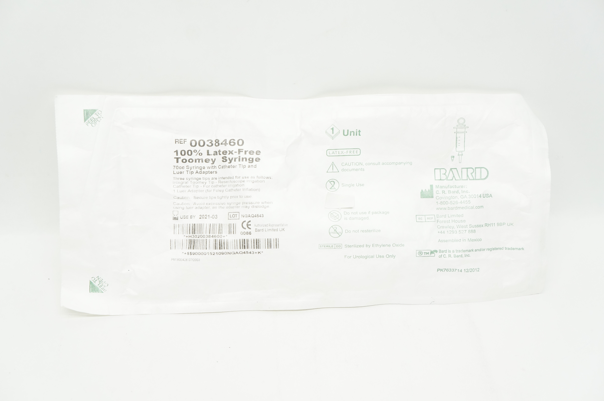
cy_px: 200
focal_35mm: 52
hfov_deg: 37.9
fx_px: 880
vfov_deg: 25.7
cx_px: 302
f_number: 5.6
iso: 800
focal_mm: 35
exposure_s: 1/125
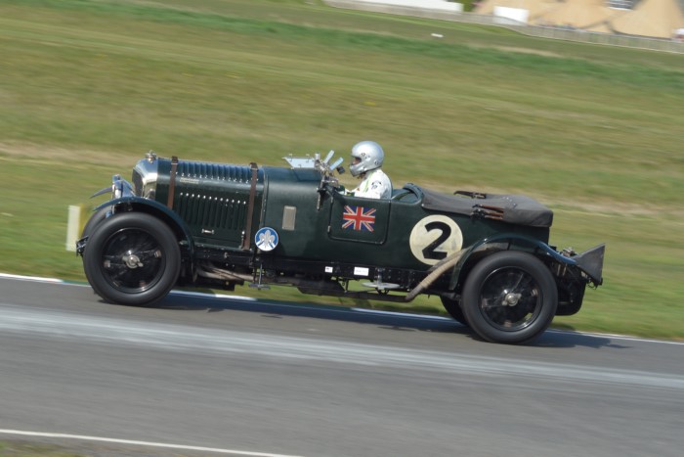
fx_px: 2138
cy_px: 228
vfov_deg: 12.2
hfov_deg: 18.2
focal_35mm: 112
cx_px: 342
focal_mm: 75
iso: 400
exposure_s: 1/320
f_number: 13
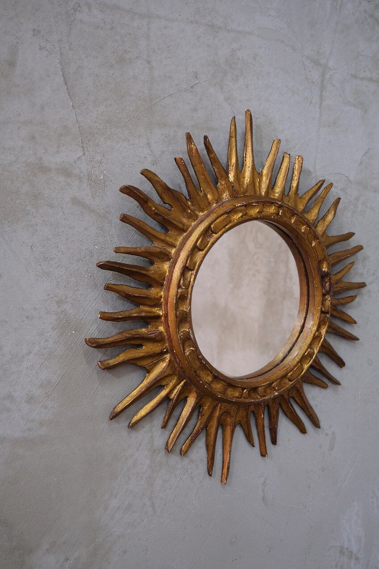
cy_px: 284
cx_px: 190
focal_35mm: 41
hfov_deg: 32.6
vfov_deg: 47.4
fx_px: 647
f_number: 4
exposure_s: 1/60
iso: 1250
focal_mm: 27.5
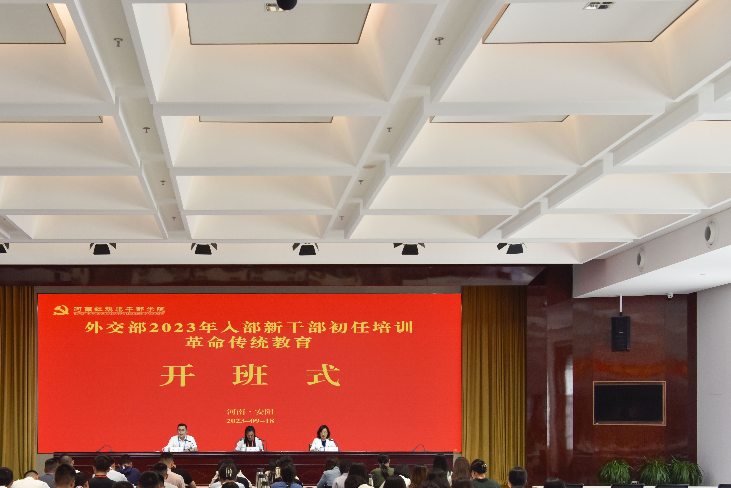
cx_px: 225
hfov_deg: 36.4
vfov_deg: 24.9
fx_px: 1097
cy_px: 341
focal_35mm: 54
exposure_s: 1/125
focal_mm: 38
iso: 500
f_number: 6.3
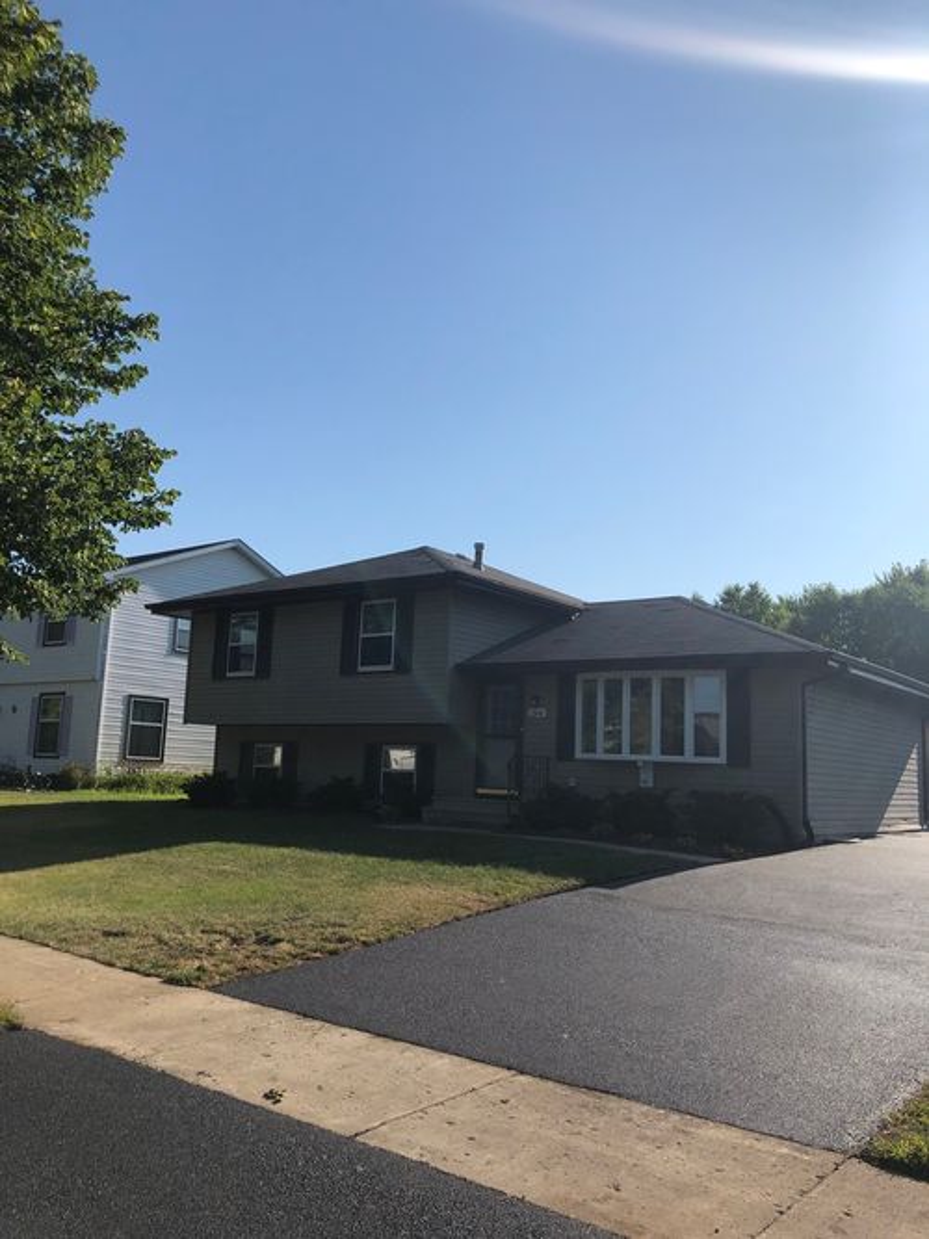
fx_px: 1002
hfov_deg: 49.7
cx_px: 464
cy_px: 620
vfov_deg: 63.5
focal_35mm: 28
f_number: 1.8
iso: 20
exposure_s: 1/3690
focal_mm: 4
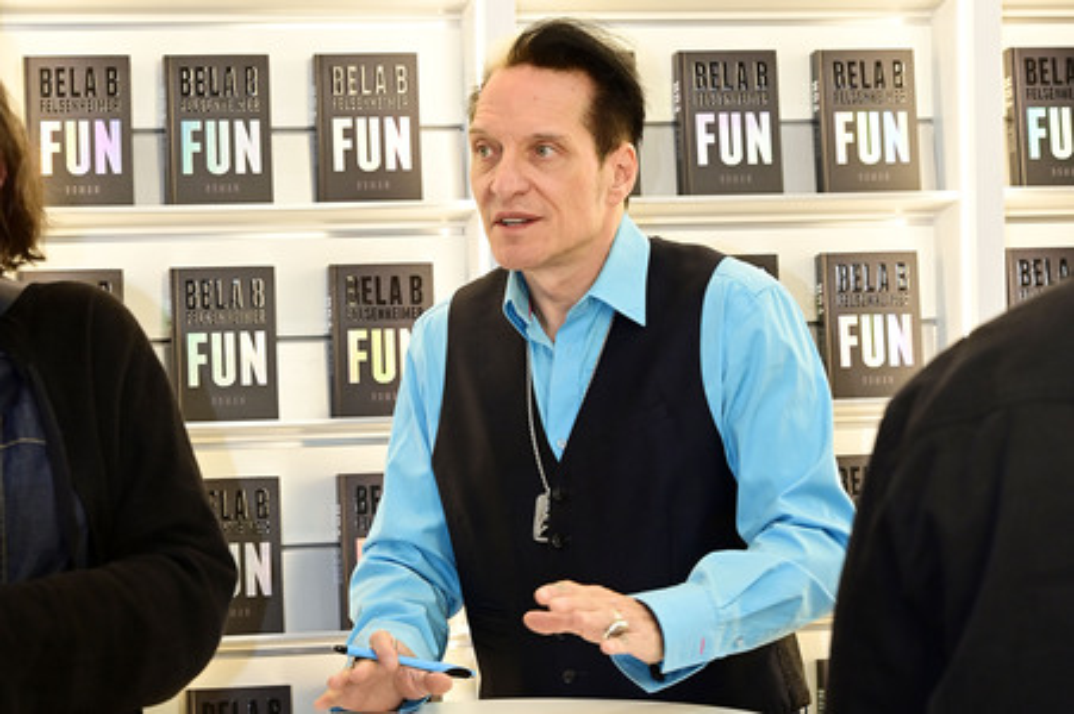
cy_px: 357
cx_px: 537
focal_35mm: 70
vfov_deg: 19.4
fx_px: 2087
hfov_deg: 28.9
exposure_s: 1/200
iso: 1600
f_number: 4.5
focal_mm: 70
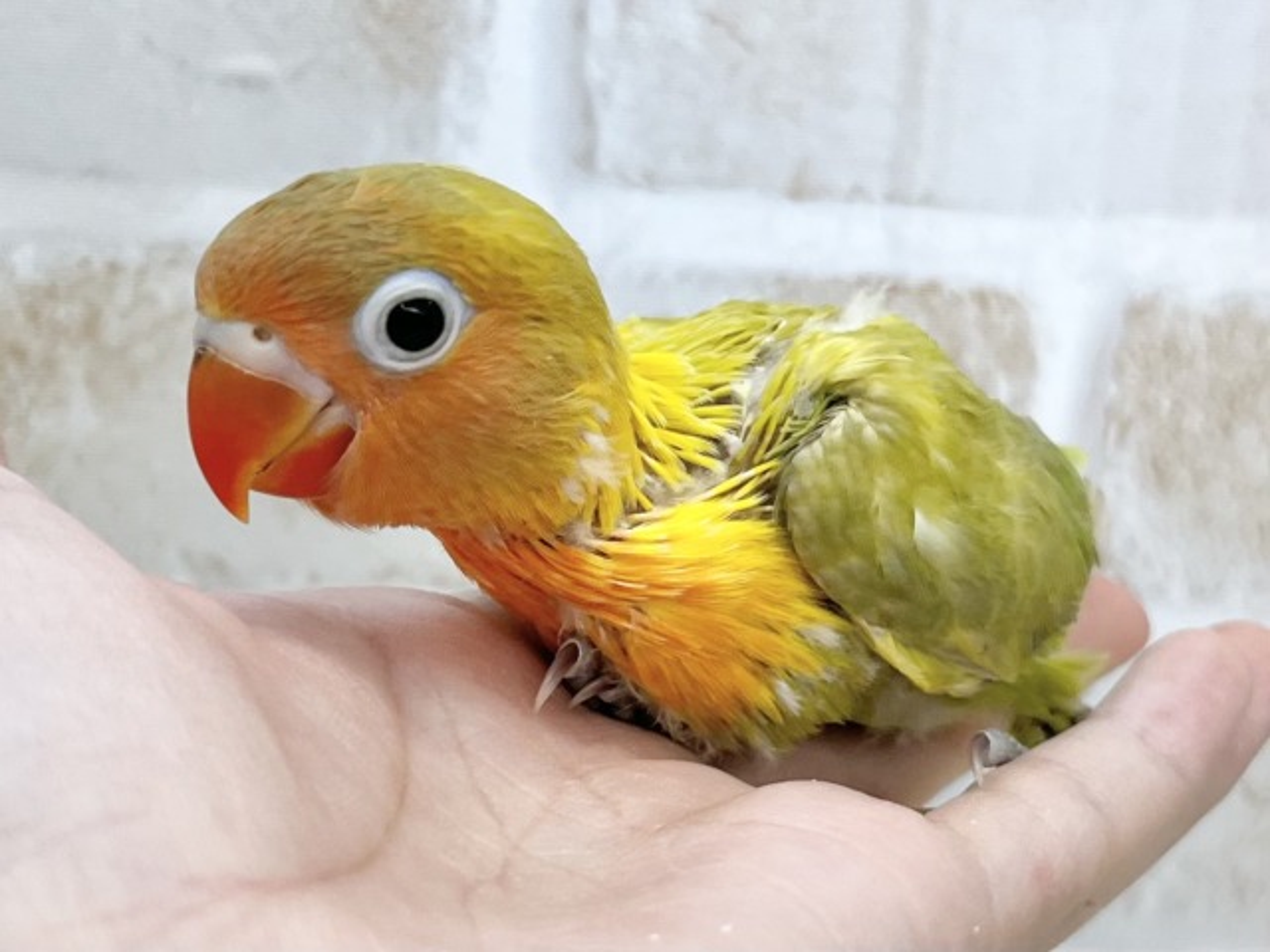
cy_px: 476
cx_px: 635
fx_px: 954
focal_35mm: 26
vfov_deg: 53.1
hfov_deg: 67.3
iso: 80
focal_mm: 5.1
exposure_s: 1/100
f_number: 1.6
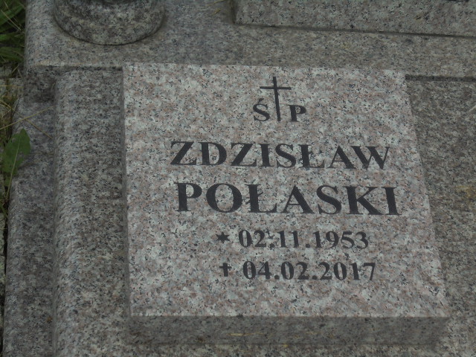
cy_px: 178
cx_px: 238
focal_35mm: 94
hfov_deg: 20.9
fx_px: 1293
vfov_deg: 15.7
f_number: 4.7
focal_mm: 16.9
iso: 100
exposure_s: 1/640
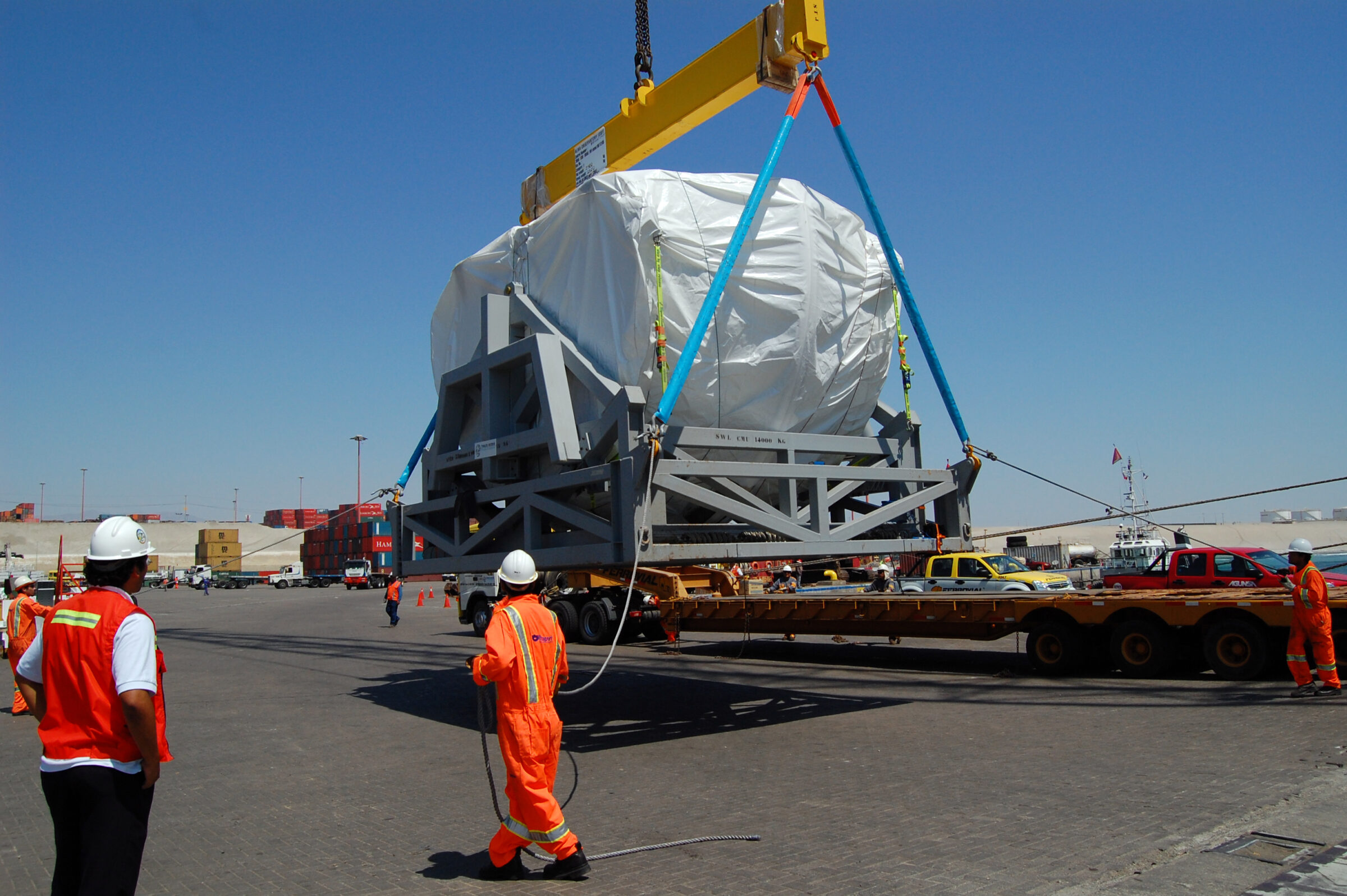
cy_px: 448
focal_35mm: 27
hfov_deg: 67.4
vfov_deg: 47.9
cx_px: 674
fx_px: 1009
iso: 400
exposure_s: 1/2000
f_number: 8
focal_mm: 18
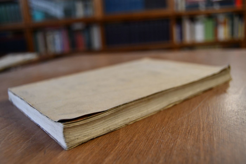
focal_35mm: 34
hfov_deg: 55.8
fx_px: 232
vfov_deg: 38.9
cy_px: 82
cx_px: 123
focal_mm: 23
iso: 900
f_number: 3.8
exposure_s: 1/125
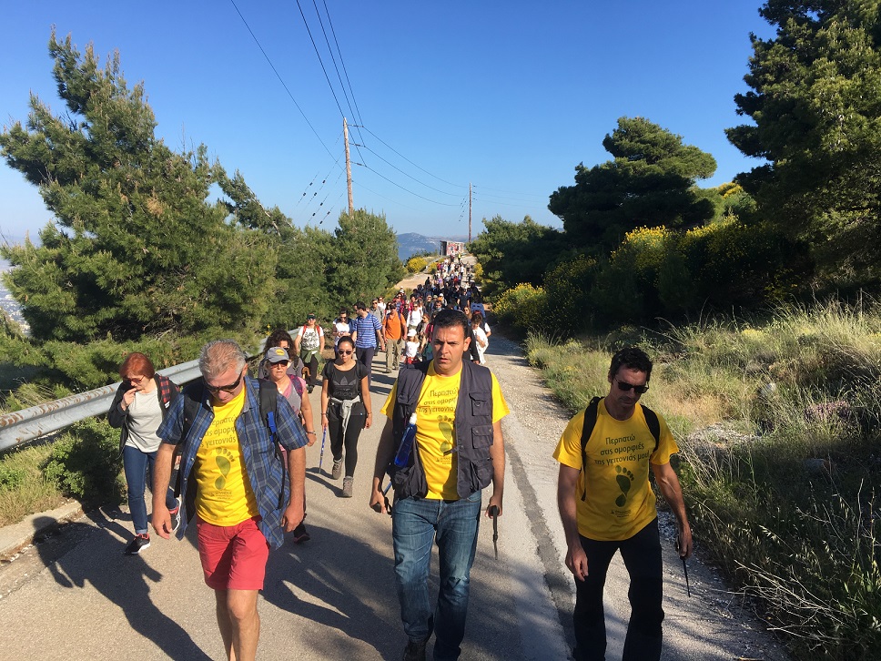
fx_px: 738
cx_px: 440
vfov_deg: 48.2
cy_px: 330
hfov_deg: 61.7
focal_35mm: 29
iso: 25
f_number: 2.2
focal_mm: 4.15
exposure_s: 1/1148
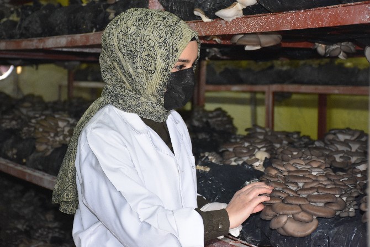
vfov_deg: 16.3
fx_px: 863
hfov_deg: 24.2
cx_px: 185
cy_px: 124
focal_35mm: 84
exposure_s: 1/60
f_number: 4.8
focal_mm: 56
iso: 1400
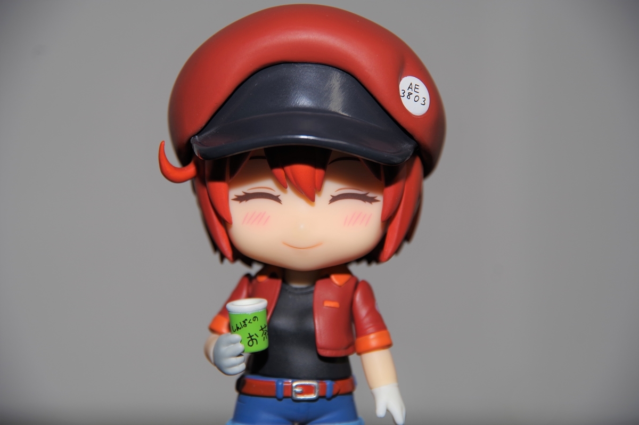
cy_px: 212
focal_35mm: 202
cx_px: 320
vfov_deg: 6.8
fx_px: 3591
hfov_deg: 10.2
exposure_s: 1/180
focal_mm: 135
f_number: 7.1
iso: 100
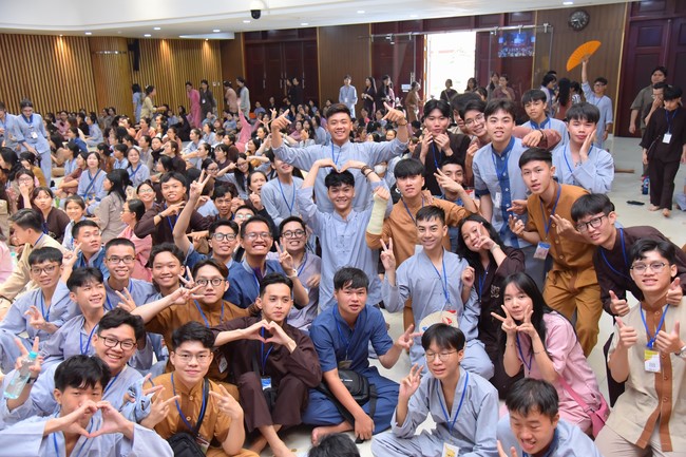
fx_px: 610
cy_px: 228
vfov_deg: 41.1
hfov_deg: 58.7
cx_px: 343
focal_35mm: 32
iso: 1250
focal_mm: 32
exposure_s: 1/100
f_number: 4.5
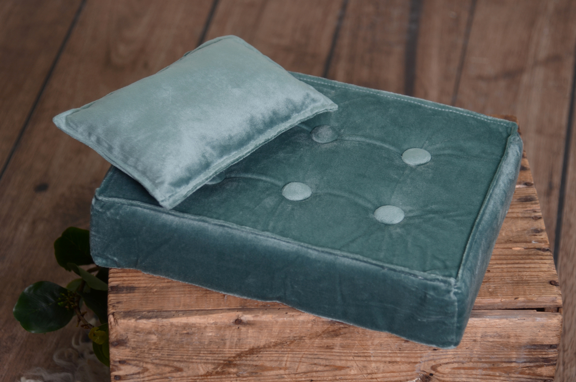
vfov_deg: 12.1
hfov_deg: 18.2
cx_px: 288
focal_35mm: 112
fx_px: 1796
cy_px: 191
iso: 200
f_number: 4
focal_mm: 75
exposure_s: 1/100
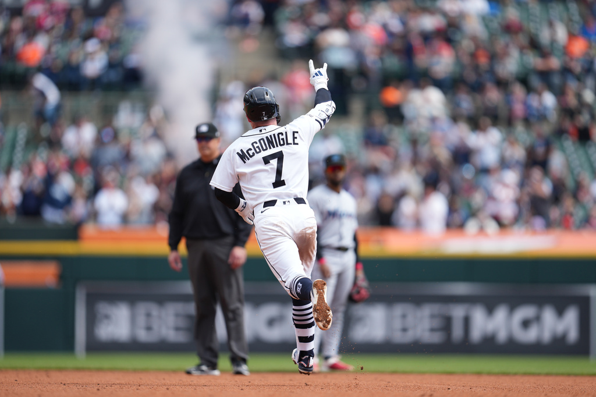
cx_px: 298
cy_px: 198
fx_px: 6620
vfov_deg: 3.4
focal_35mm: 400
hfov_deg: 5.2
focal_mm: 400
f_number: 2.8
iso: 200
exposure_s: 1/2000
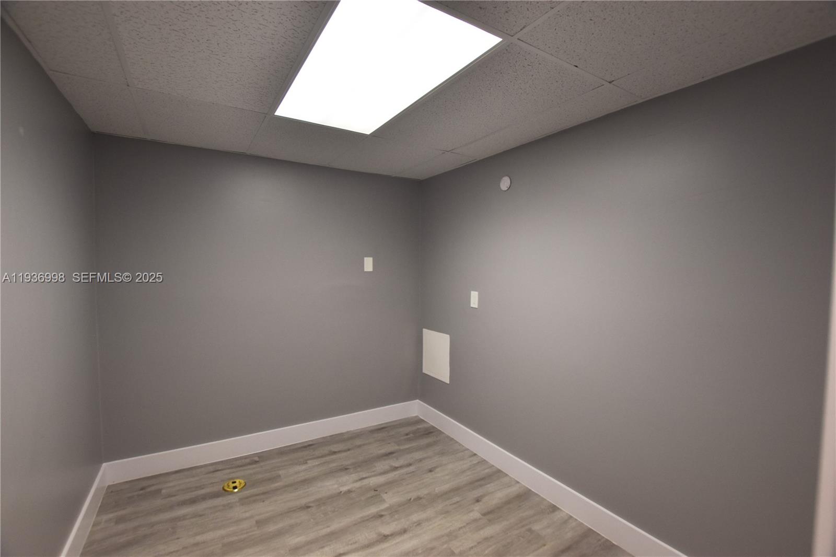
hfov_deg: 100.4
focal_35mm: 15
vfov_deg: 77.3
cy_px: 278
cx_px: 418
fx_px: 348
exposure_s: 1/100
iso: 400
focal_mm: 10
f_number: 5
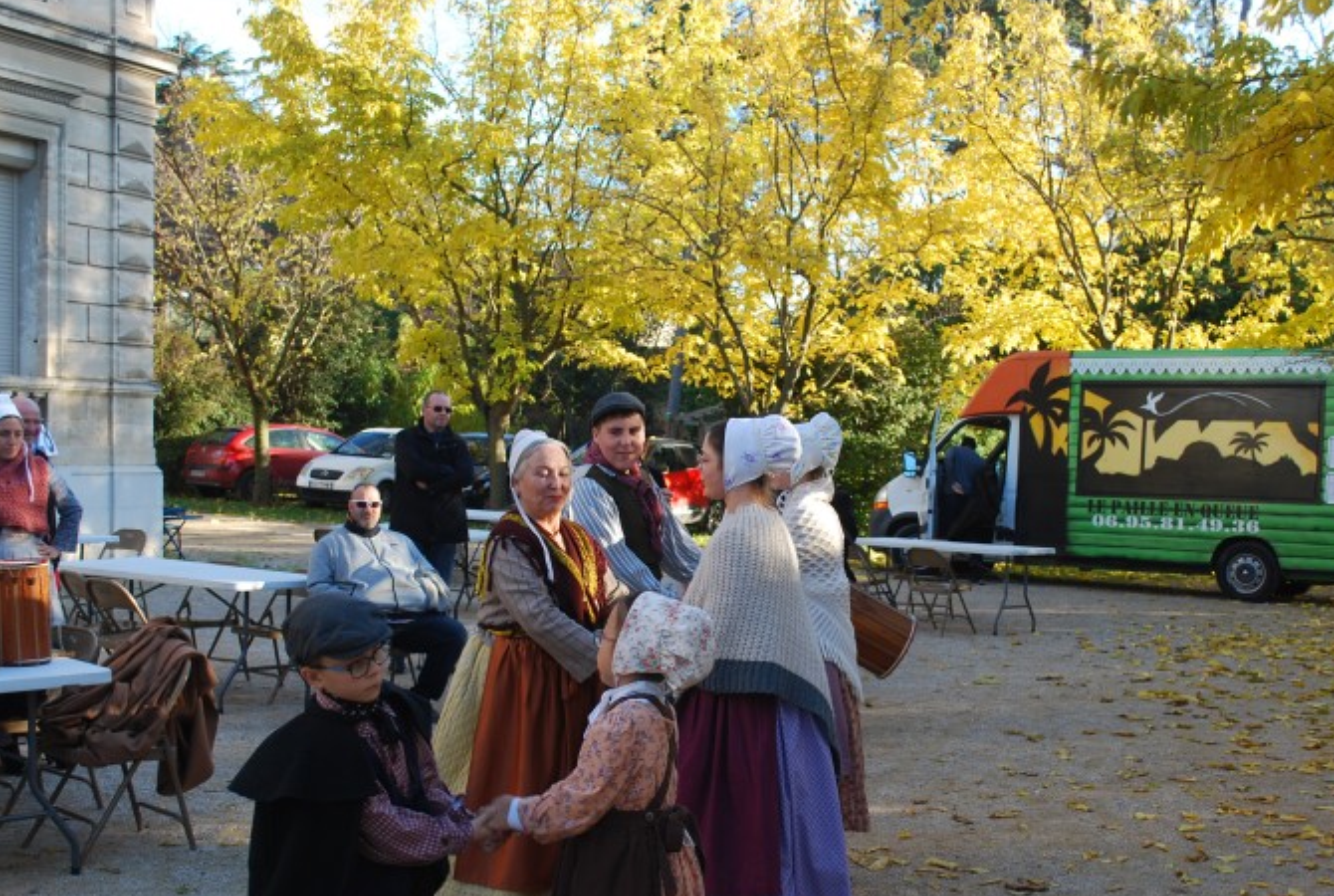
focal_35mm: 43
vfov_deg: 31.3
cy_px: 489
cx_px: 693
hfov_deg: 45.3
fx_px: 1597
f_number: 5
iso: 200
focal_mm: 24
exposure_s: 1/100
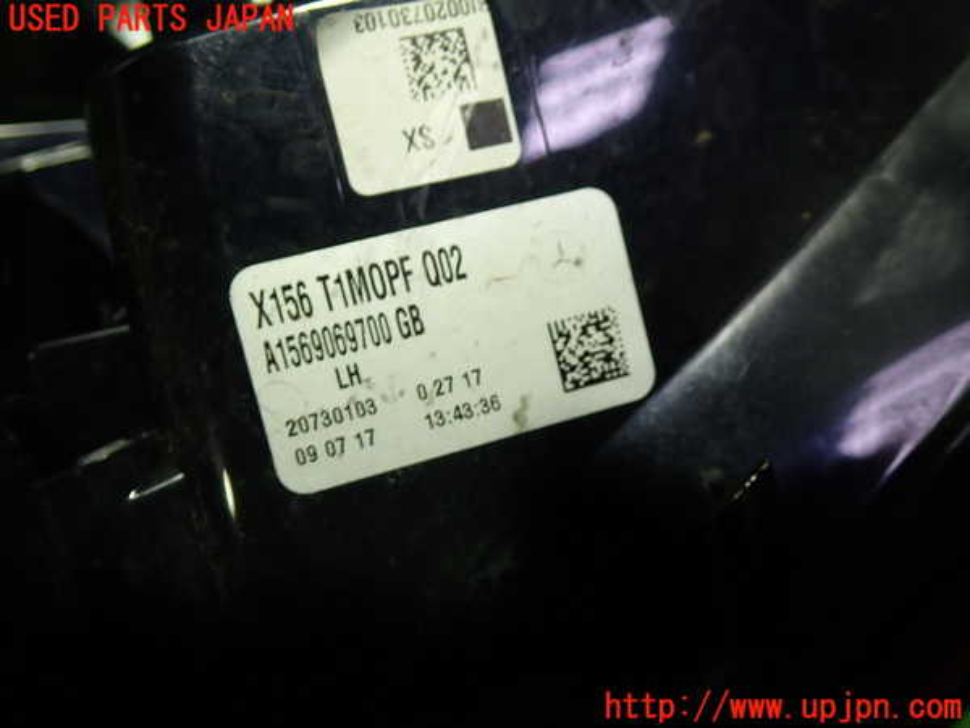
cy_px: 364
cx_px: 485
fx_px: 841
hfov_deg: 60.0
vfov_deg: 46.8
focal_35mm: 30
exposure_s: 1/50
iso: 200
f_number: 2.3
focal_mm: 5.4
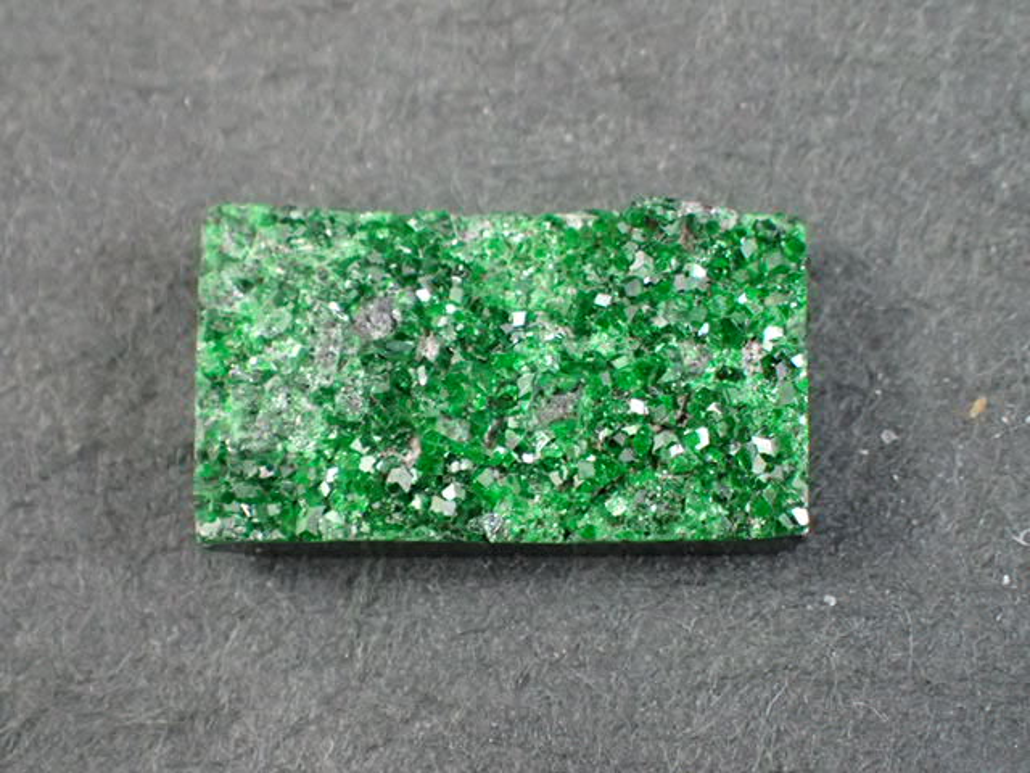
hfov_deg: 19.6
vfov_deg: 14.8
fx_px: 2976
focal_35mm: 100
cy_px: 386
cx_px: 515
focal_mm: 18
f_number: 4.9
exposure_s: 1/160
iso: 800
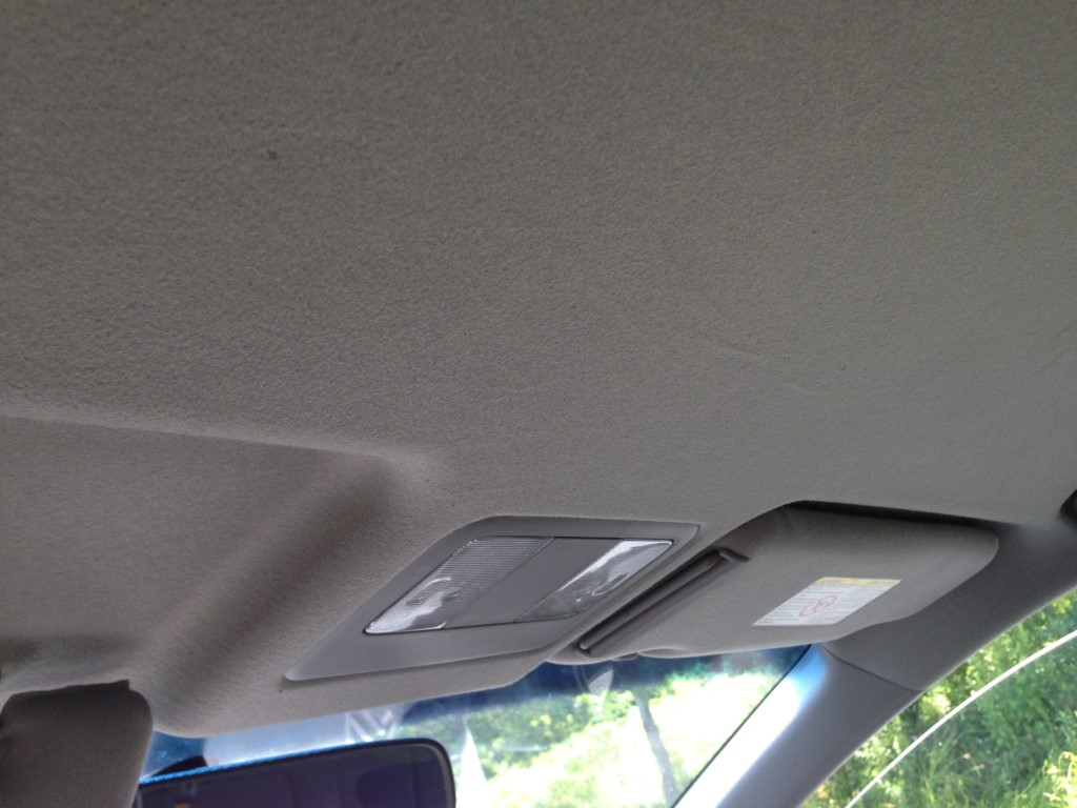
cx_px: 538
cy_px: 404
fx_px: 1027
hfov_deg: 55.4
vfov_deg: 42.9
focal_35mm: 33
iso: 80
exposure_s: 1/120
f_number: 2.4
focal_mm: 4.12
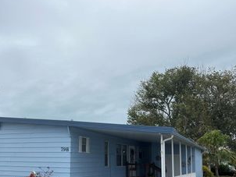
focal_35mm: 43
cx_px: 81
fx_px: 293
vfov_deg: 33.2
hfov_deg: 43.3
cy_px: 123
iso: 50
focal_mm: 5.1
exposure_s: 1/2632
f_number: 1.6
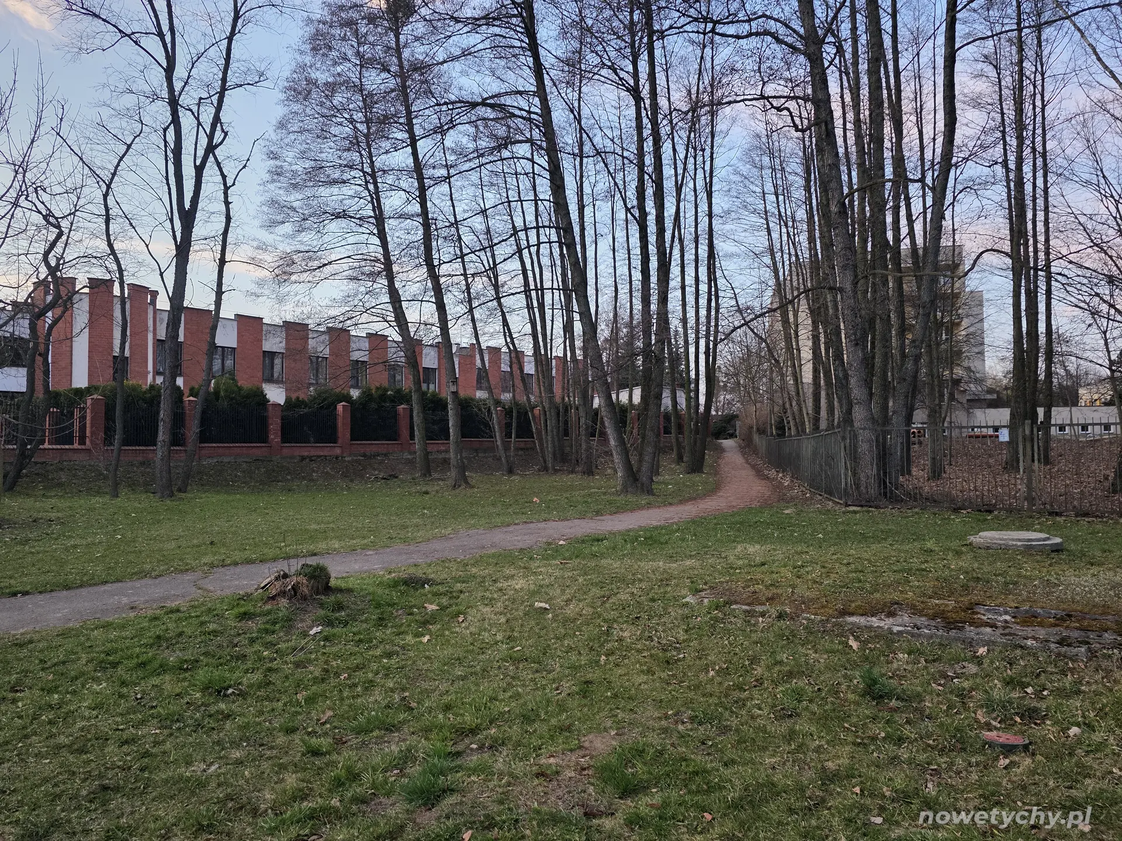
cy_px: 420
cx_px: 561
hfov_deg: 73.9
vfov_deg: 58.9
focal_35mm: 23
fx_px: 745
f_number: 1.7
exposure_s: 1/180
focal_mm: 6.3
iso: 160
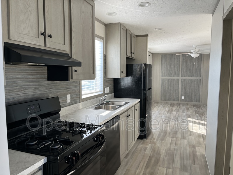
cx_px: 116
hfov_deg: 67.3
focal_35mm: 26
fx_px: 175
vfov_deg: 53.1
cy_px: 88
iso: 50
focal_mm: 5.1
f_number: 1.6
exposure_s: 1/122
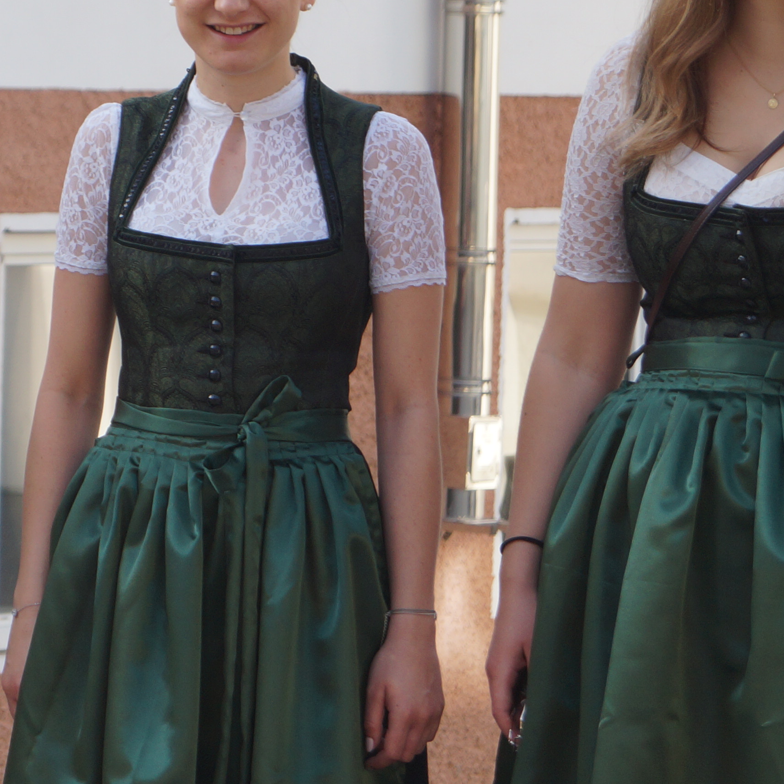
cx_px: -99
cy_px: 241
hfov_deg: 8.5
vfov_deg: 8.6
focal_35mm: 203
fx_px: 5202
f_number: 5.6
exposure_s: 1/160
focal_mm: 50
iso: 160
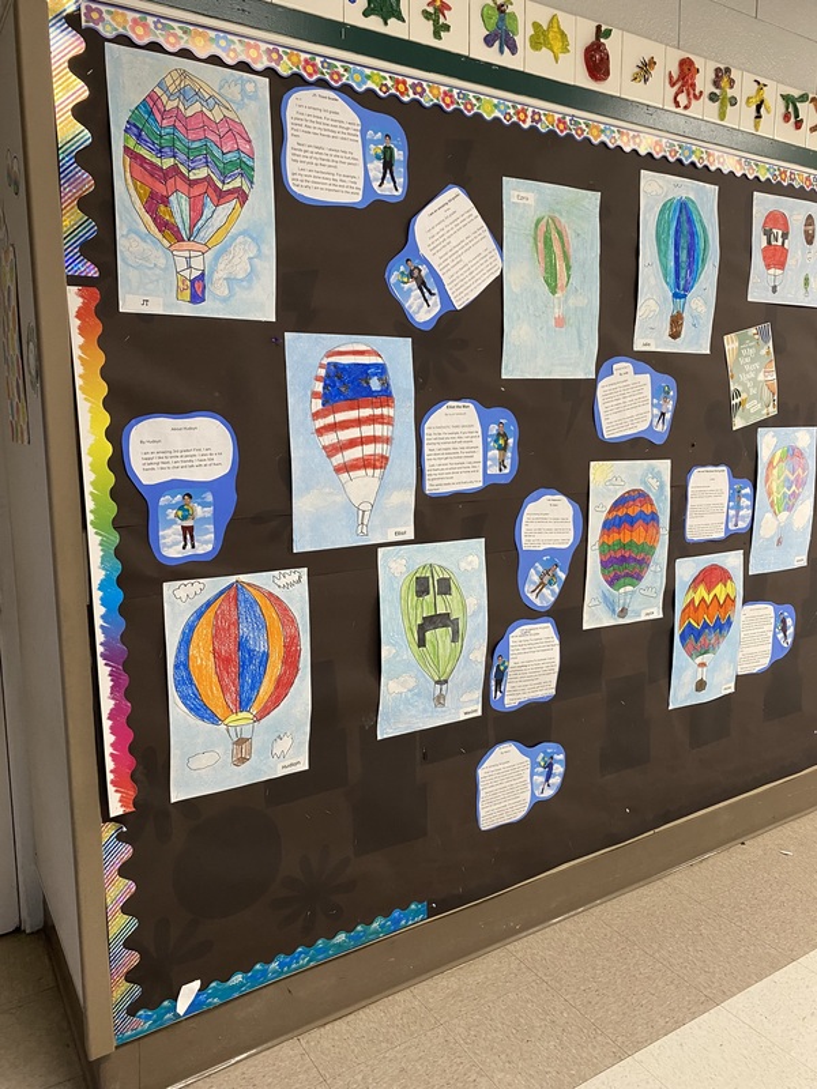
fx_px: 818
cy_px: 544
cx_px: 408
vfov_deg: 67.3
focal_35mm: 26
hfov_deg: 53.1
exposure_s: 1/60
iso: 200
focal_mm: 4.25
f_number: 1.8
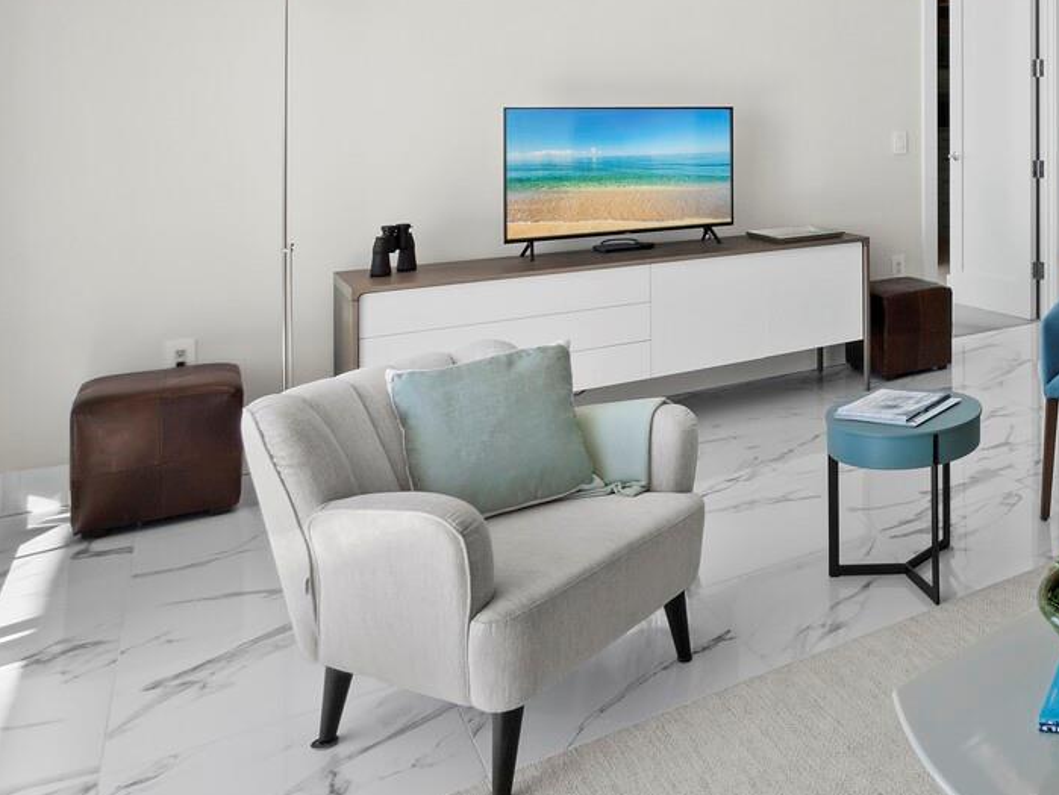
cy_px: 115
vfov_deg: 41.5
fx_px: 979
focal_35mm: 32
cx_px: 1074
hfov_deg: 46.8
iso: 320
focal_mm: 7
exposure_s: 1/15
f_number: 11
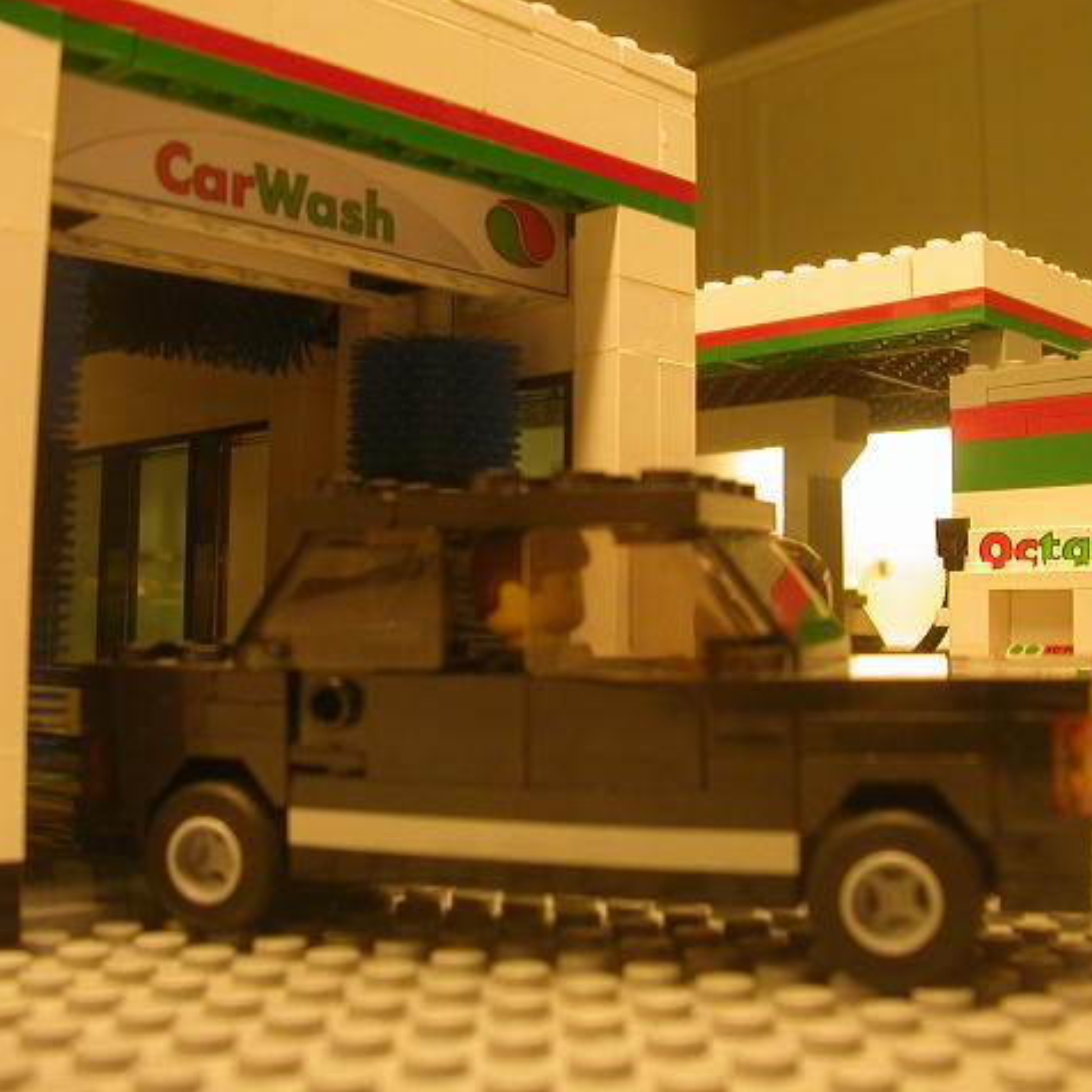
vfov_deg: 38.3
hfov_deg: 38.3
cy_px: 544
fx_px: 1570
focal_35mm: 44
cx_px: 603
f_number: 2.7
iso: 133
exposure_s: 1/26.4
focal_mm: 5.6
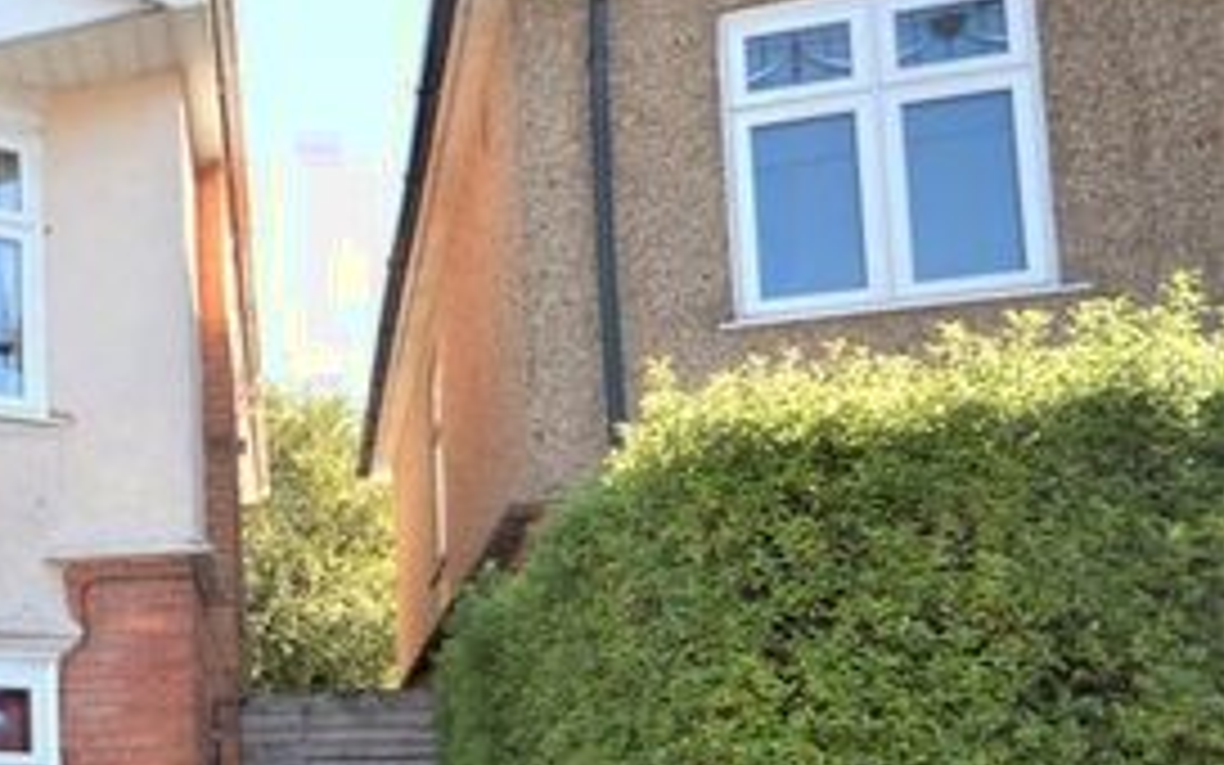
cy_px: 711
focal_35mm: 43
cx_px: -346
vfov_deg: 28.3
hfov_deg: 33.9
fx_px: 1445
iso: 160
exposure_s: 1/125
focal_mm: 11
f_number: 5.6
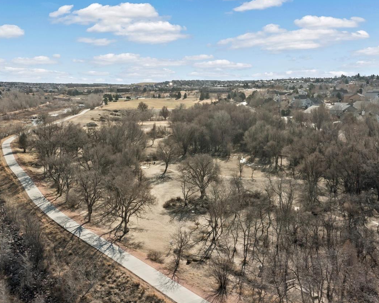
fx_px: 449
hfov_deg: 45.7
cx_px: 168
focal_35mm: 40
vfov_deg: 37.3
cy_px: 142
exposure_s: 1/320
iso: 100
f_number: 9
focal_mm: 10.26
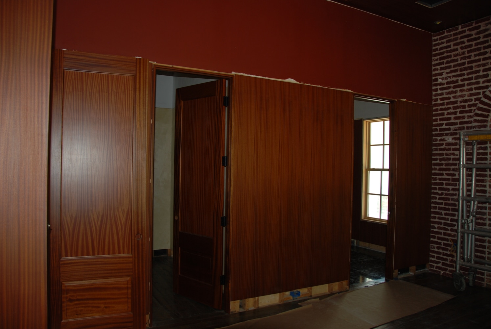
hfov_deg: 67.3
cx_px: 246
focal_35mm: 27
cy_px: 164
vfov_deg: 48.0
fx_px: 369
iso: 100
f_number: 3.5
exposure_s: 1/60
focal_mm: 18
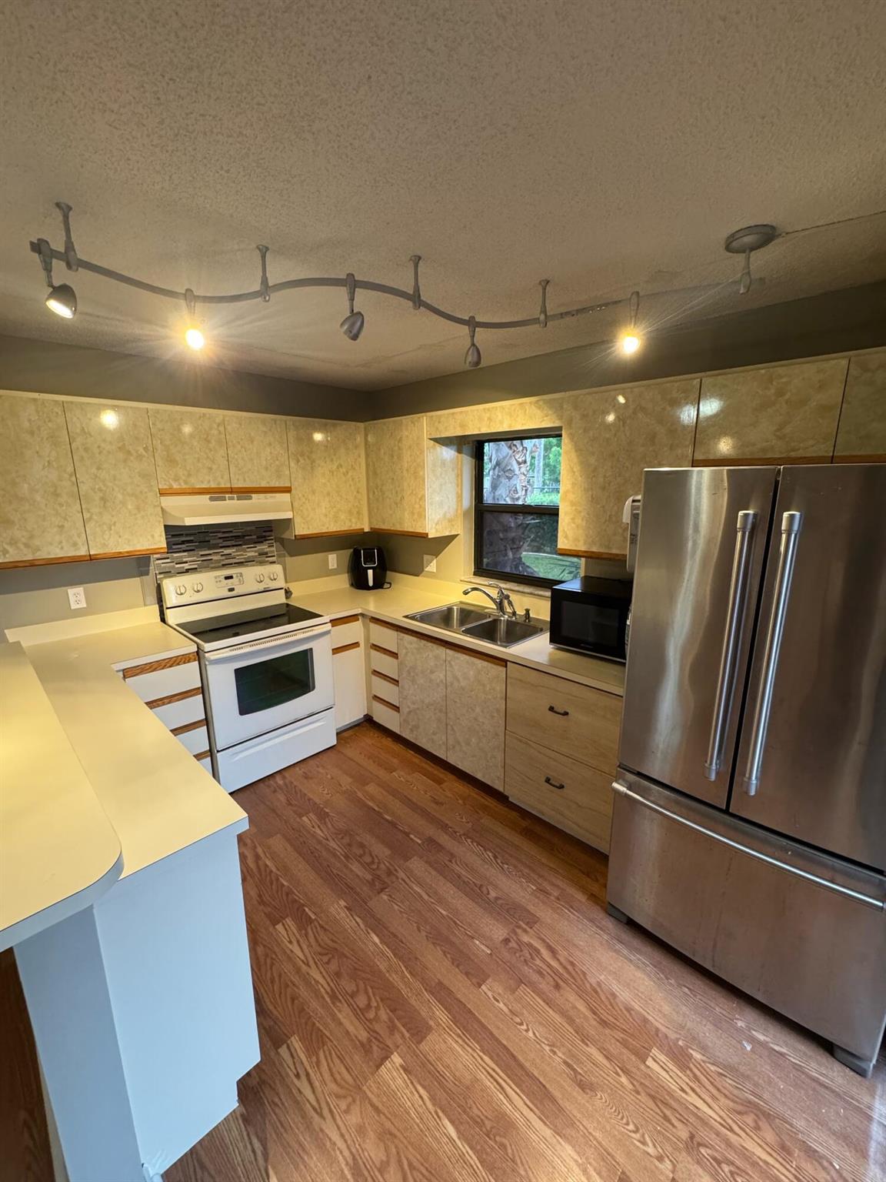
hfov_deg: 85.7
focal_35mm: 14
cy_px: 591
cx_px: 443
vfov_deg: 102.1
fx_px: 478
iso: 320
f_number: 2.2
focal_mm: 2.22
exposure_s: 1/60
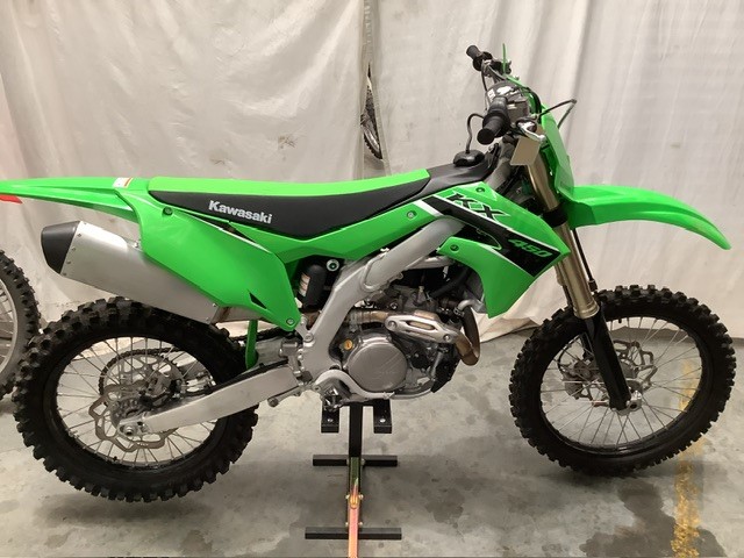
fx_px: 666
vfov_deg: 45.4
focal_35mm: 31
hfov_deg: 58.4
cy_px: 279
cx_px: 372
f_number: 2.4
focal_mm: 3.3
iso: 160
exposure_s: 1/60
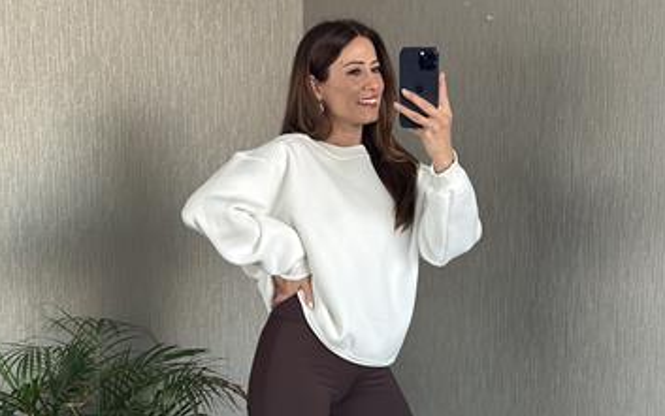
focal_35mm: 73
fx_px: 1324
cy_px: 382
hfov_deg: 28.2
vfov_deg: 17.6
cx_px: 339
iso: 400
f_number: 1.78
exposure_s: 1/40
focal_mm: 6.86
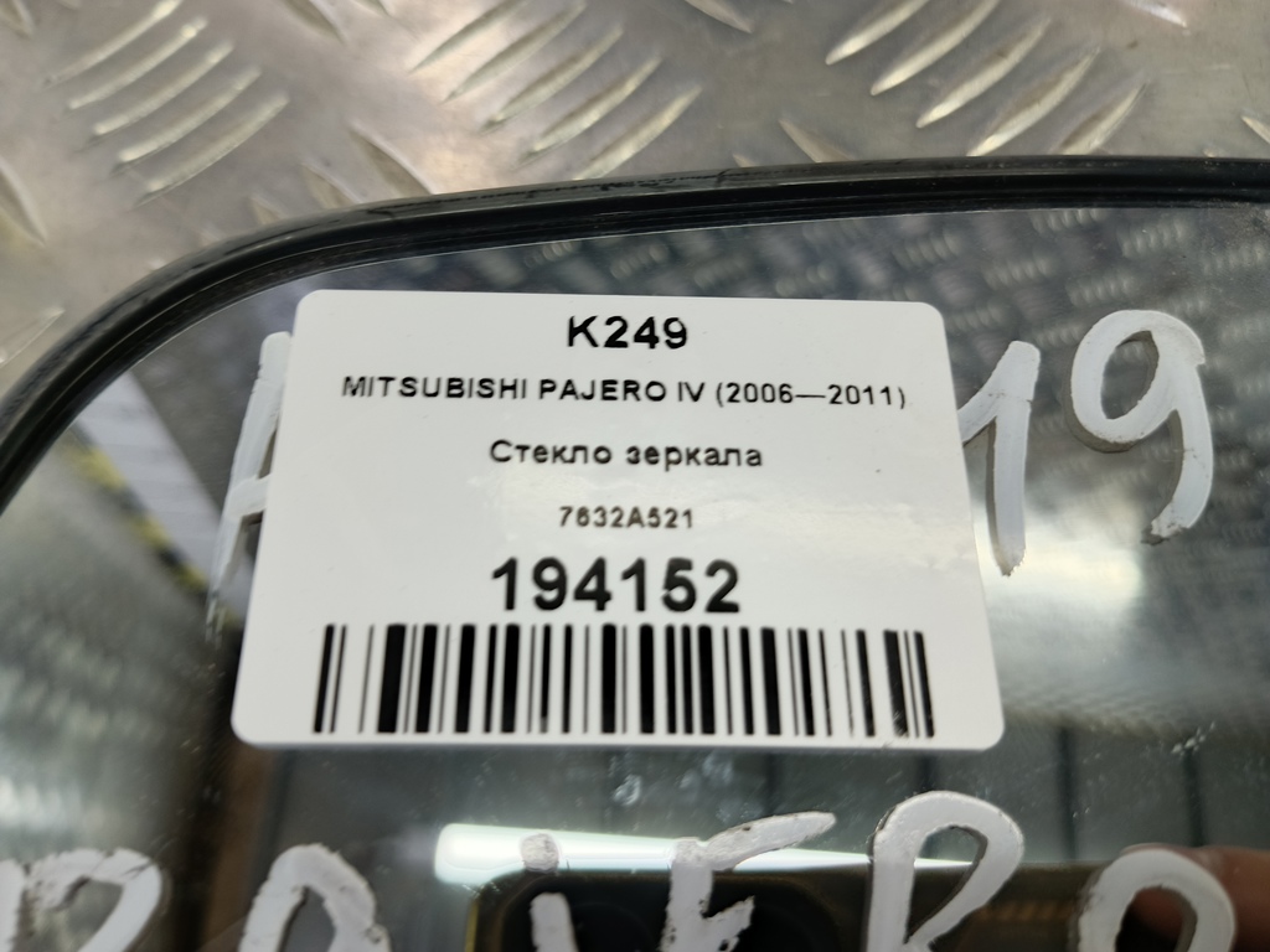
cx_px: 635
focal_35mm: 23
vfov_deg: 58.9
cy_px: 476
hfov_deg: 73.9
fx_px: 844
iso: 107
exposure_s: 1/33.3
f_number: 1.6
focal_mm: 4.11
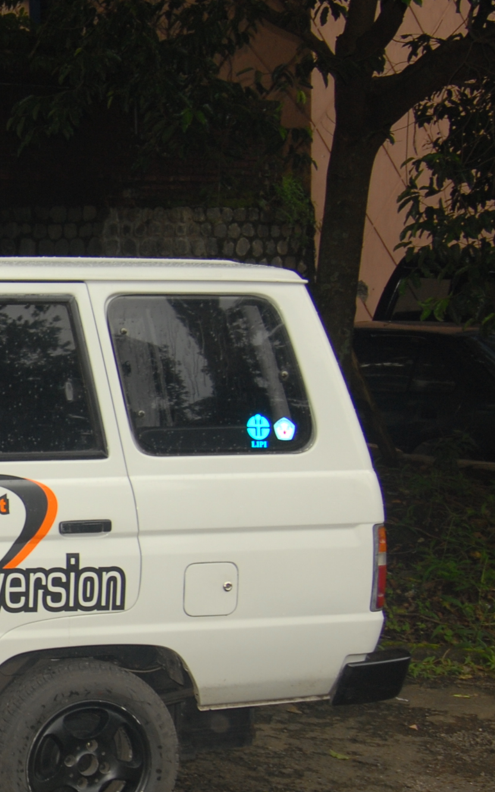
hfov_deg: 15.0
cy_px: 538
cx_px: -274
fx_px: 1727
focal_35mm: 80
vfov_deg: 25.7
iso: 200
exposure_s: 1/125
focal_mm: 24
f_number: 4.5
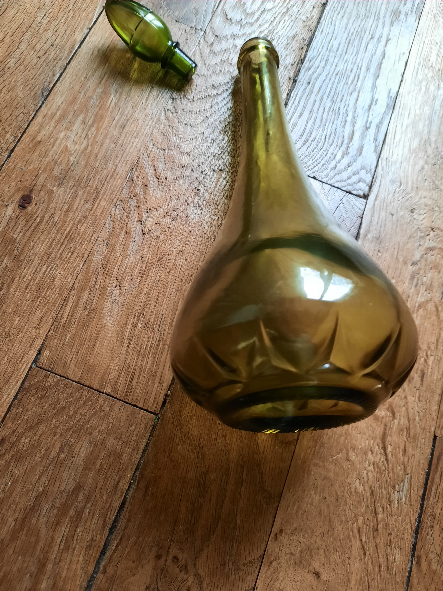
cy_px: 296
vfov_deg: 69.4
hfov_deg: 54.9
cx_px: 222
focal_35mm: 25
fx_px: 427
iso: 320
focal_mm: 4.6
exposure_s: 1/33
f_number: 2
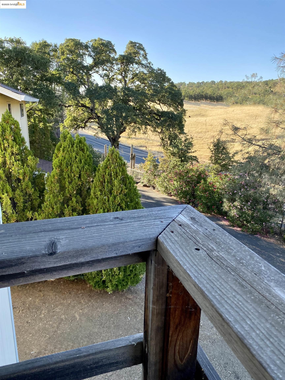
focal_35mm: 26
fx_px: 285
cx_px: 142
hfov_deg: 53.1
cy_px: 190
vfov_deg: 67.3
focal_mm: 4.25
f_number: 1.8
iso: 32
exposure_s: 1/871
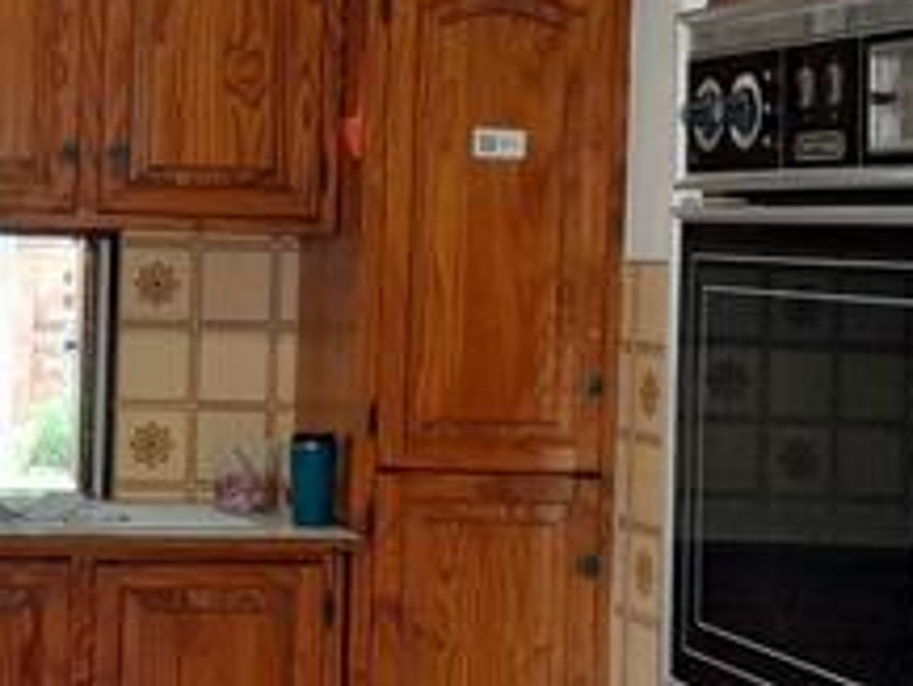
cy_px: 202
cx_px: 63
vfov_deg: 15.4
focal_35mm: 96
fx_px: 2533
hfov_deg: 20.0
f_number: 1.8
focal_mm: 3.98
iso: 200
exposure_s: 1/50
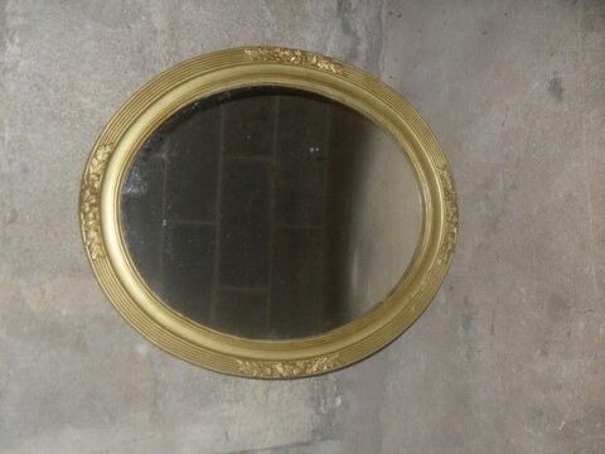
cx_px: 302
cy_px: 227
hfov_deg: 50.1
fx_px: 647
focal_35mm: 37
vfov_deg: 38.7
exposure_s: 1/45
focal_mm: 6.3
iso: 100
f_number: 2.8
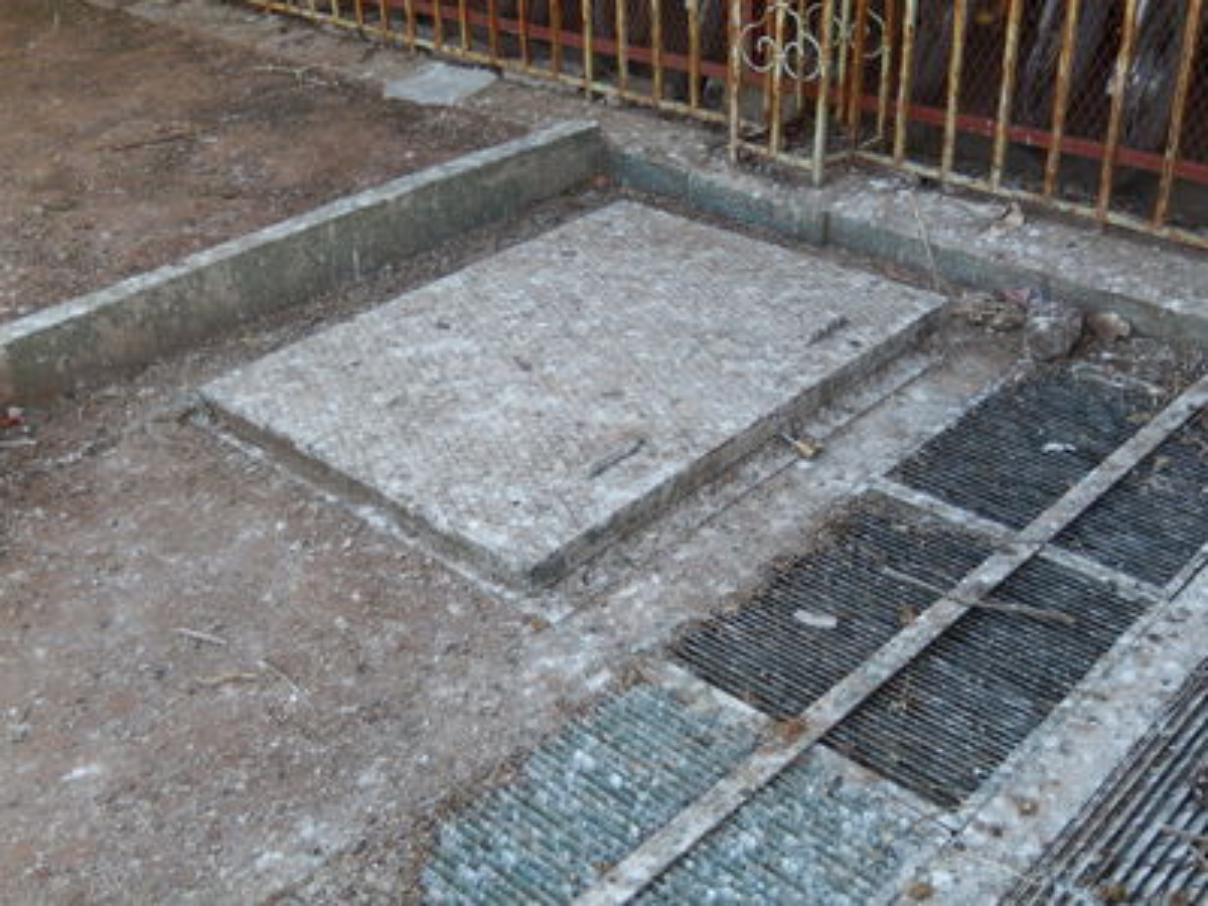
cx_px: 604
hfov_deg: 45.8
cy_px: 453
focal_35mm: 41
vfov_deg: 35.1
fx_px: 1431
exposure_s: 1/100
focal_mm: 7.3
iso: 125
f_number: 4.2
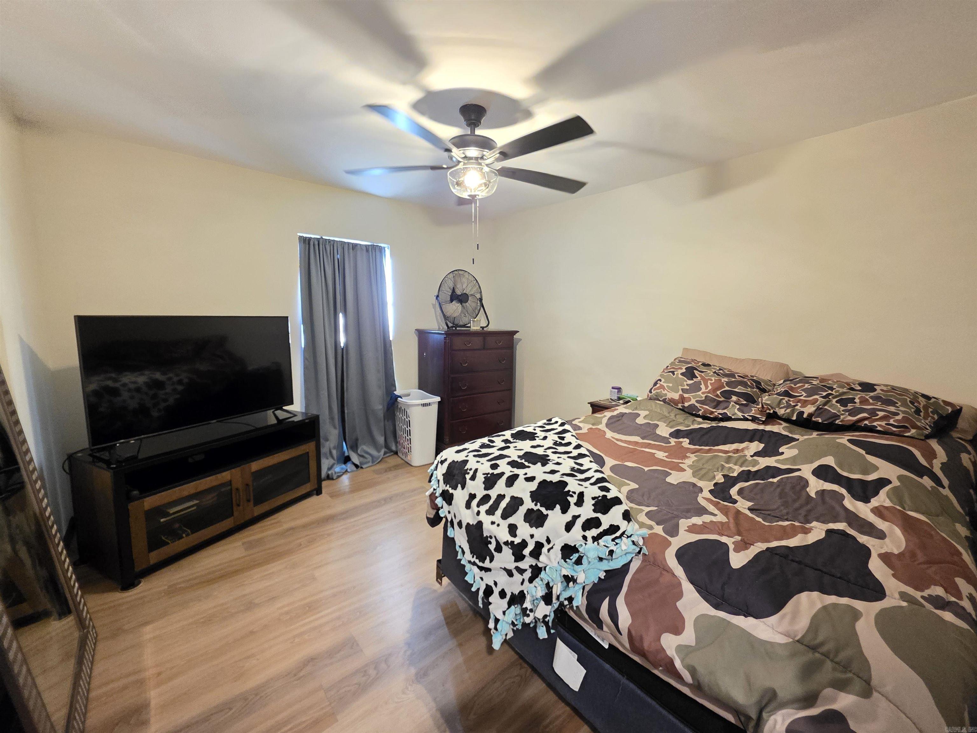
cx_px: 488
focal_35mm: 13
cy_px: 366
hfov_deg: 106.2
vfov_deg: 89.9
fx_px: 367
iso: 1000
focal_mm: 2.2
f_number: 1.9
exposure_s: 1/40
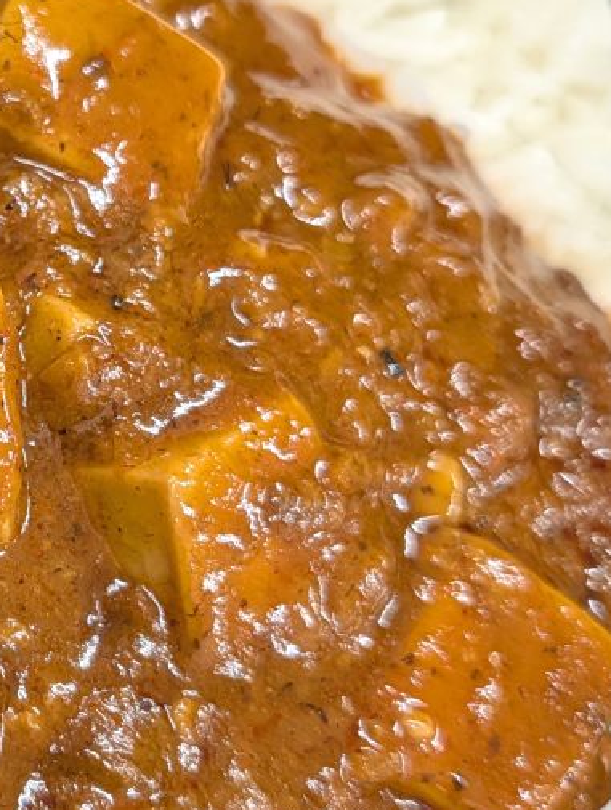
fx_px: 1782
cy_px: 318
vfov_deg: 25.5
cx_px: -163
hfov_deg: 18.3
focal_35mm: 76
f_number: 1.68
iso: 22
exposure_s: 1/120
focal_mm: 6.9
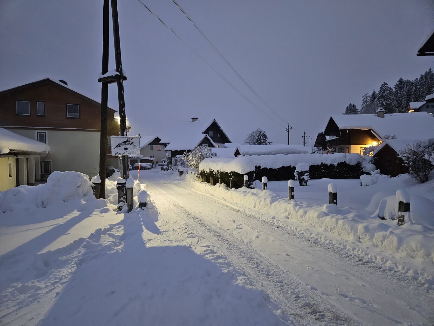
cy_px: 163
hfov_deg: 73.9
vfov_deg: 58.9
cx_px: 217
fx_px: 288
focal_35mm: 23
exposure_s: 1/35
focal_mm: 5.4
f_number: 1.8
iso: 1250
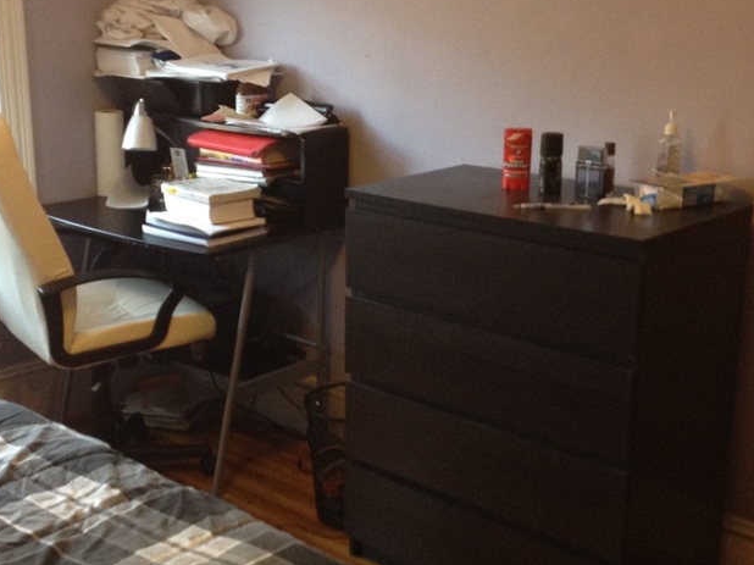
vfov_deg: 25.2
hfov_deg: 33.2
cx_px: 306
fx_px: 1263
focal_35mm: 58
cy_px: 275
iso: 200
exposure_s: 1/20
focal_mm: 4.28
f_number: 2.4
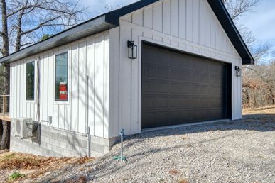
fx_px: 237
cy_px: 93
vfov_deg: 42.3
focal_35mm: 31
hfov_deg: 60.3
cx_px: 141
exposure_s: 1/2000
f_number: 9
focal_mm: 24
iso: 100
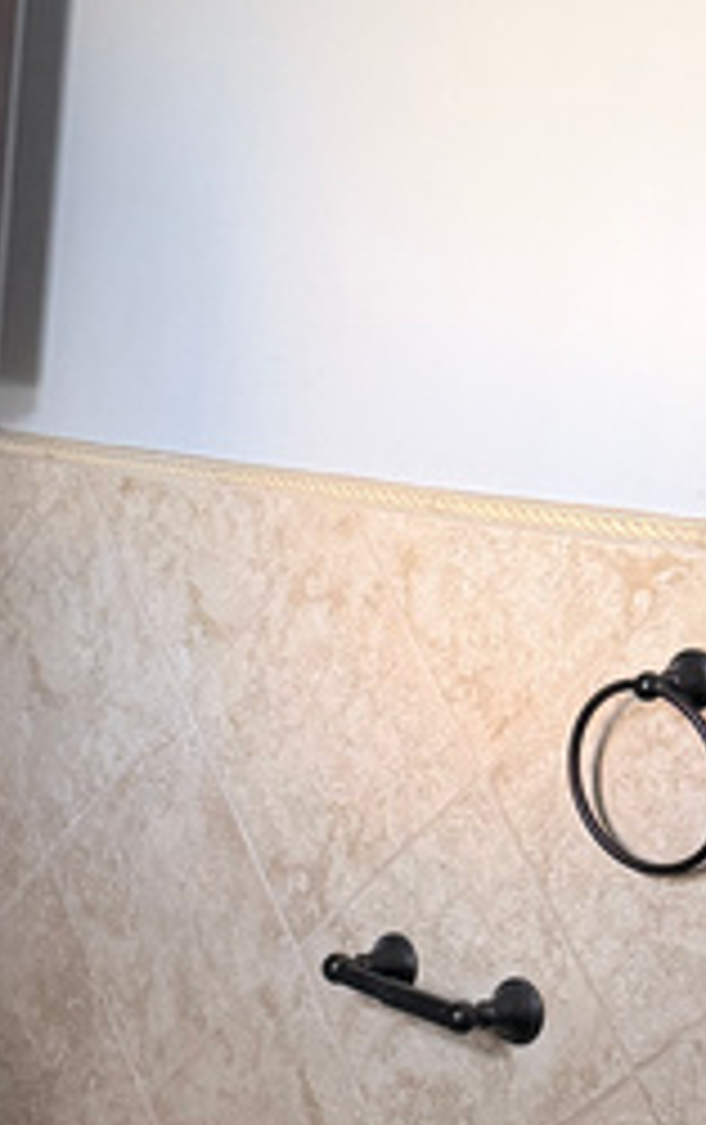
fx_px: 2393
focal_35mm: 78
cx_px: 108
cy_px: 900
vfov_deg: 26.0
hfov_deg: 16.6
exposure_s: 1/60
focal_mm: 6.76
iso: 500
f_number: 1.78
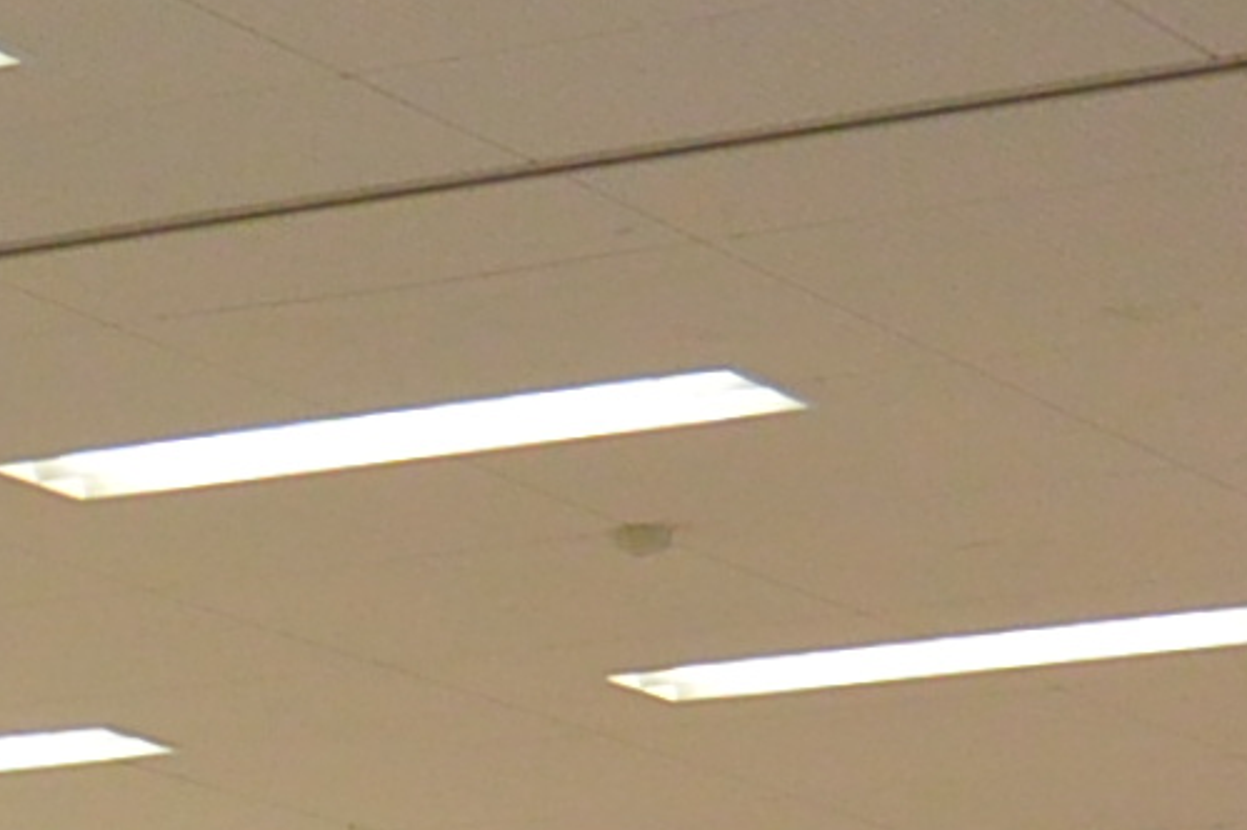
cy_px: 2100
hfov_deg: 9.7
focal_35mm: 201
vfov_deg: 6.4
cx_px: -980
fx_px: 6958
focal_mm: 11
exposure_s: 1/200
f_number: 3.5
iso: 400
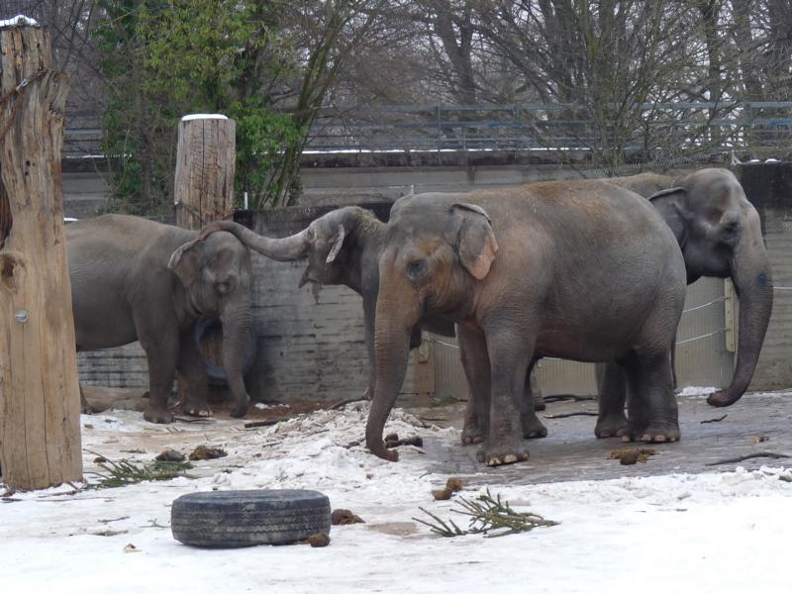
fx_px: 3272
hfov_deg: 13.8
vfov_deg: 10.4
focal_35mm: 143
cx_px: 396
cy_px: 297
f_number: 3.6
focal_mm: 18
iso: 100
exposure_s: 1/80
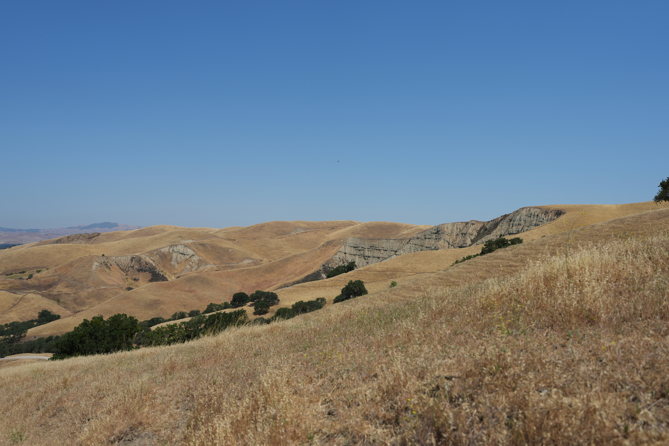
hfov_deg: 57.2
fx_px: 613
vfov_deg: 40.0
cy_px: 223
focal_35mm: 33
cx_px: 334
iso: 100
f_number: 2.8
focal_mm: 33
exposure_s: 1/3200
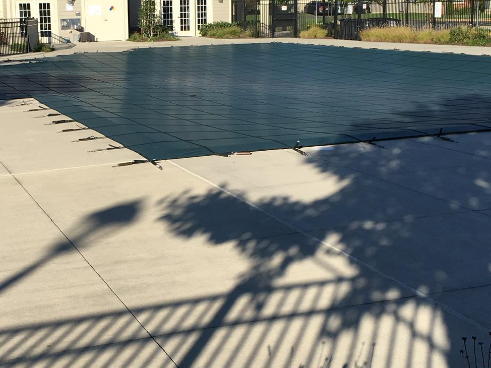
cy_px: 182
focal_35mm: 61
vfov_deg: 24.0
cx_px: 180
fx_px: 865
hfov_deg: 31.5
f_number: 2.2
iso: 25
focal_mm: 4.15
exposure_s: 1/1399
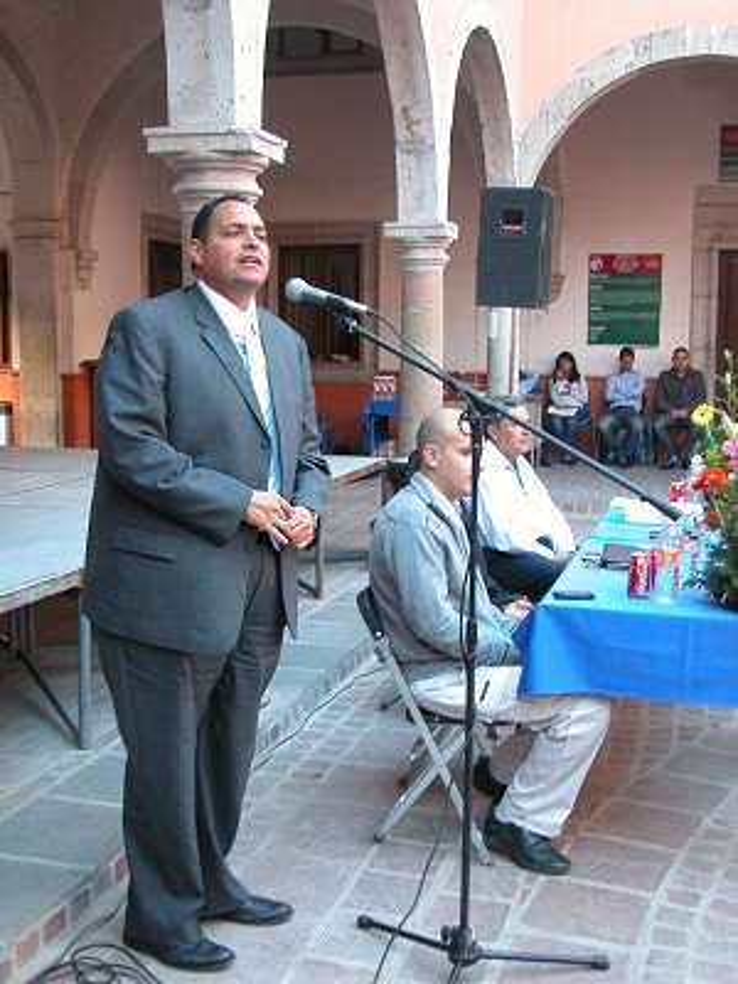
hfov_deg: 31.5
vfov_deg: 41.2
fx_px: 1308
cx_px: 369
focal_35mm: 46
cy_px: 492
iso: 376
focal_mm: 11.6
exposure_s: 1/4.6
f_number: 3
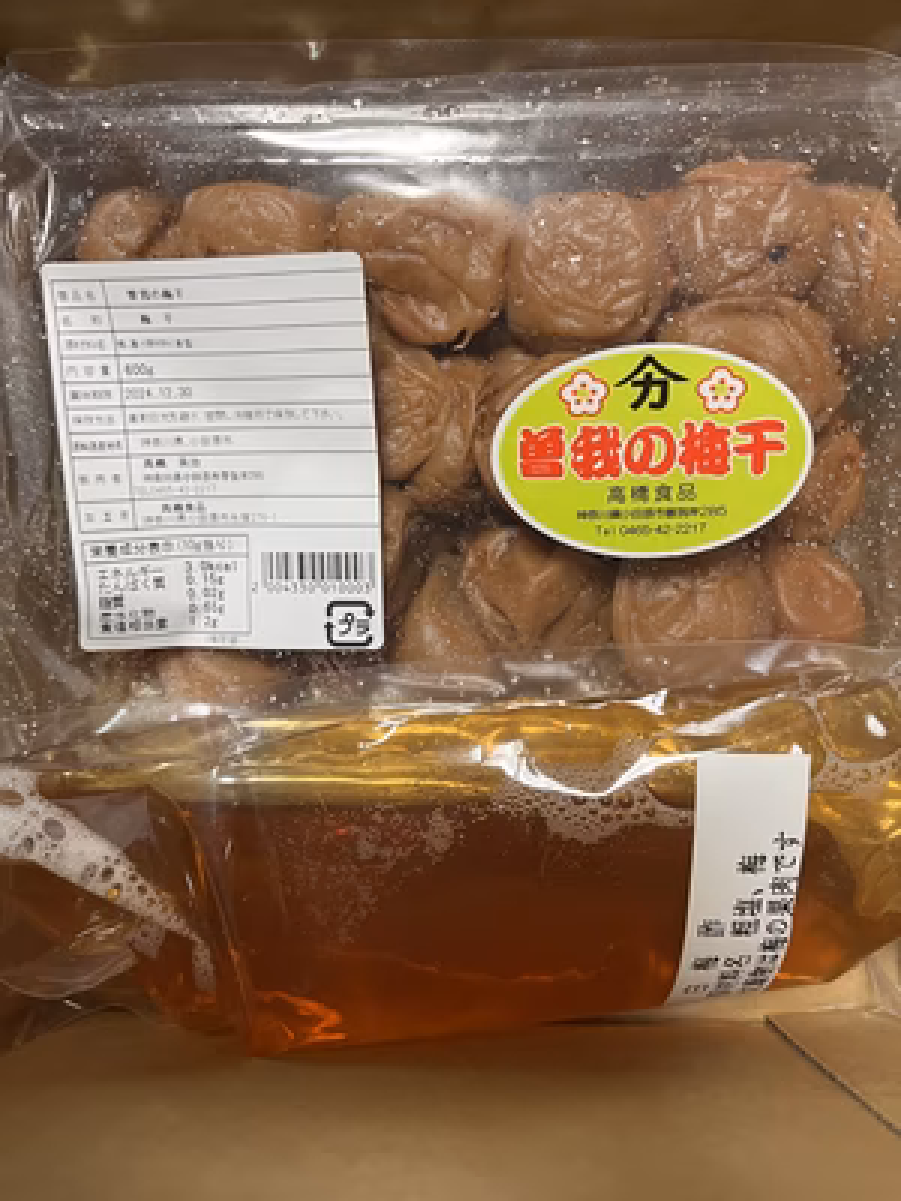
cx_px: 450
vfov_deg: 67.3
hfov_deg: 53.1
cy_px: 600
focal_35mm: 26
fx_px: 902
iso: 125
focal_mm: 5.1
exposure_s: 1/50
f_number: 1.6
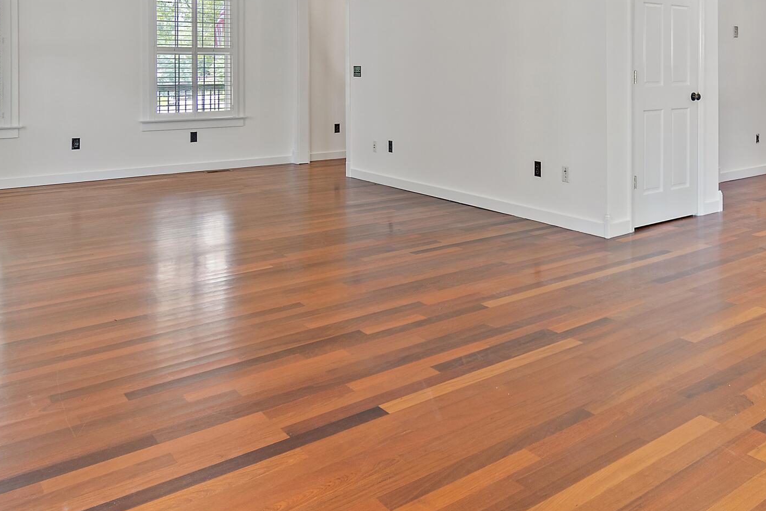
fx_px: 681
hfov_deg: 57.2
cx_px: 524
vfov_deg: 38.9
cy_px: 76
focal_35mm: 32
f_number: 4.5
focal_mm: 10
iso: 100
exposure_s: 1/2
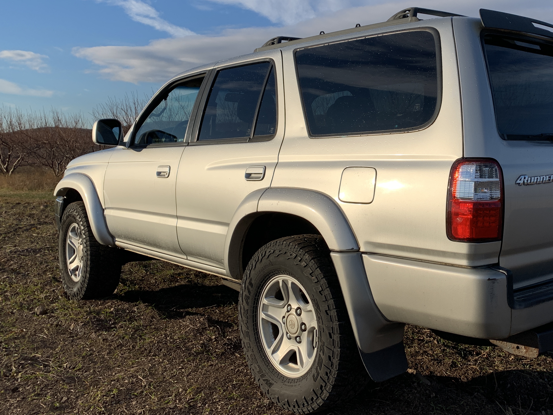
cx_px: 368
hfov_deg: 49.3
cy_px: 166
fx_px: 591
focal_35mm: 37
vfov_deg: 38.5
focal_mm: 4.25
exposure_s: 1/3401
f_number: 1.8
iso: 25
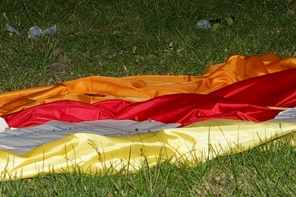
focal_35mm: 244
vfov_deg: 5.5
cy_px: -147
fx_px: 2004
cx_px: 44
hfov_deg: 8.4
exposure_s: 1/60
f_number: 5.6
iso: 200
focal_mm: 43
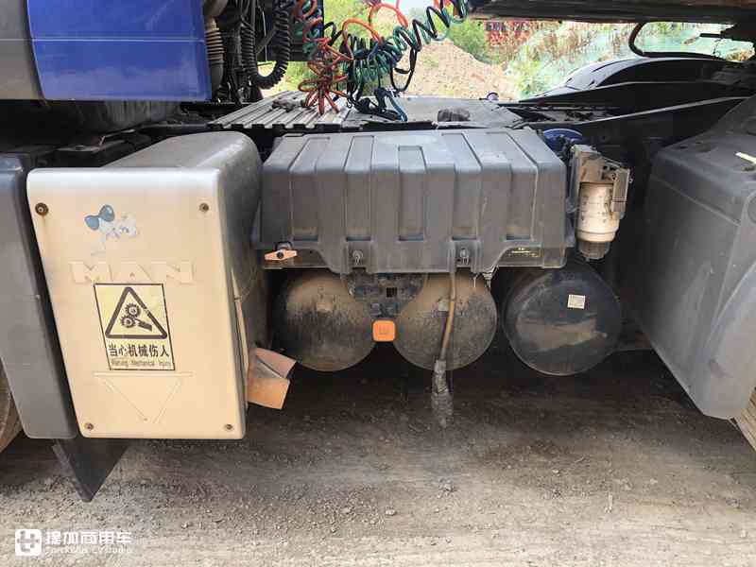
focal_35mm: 28
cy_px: 284
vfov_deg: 49.7
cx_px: 378
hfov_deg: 63.4
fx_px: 612
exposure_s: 1/219
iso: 20
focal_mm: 4
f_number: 1.8
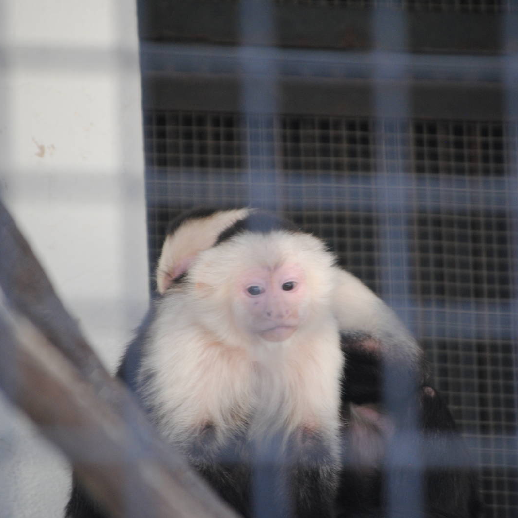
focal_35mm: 363
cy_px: 259
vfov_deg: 4.8
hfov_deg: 4.8
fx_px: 6146
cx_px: 292
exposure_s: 1/80
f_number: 5.6
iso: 400
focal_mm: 190
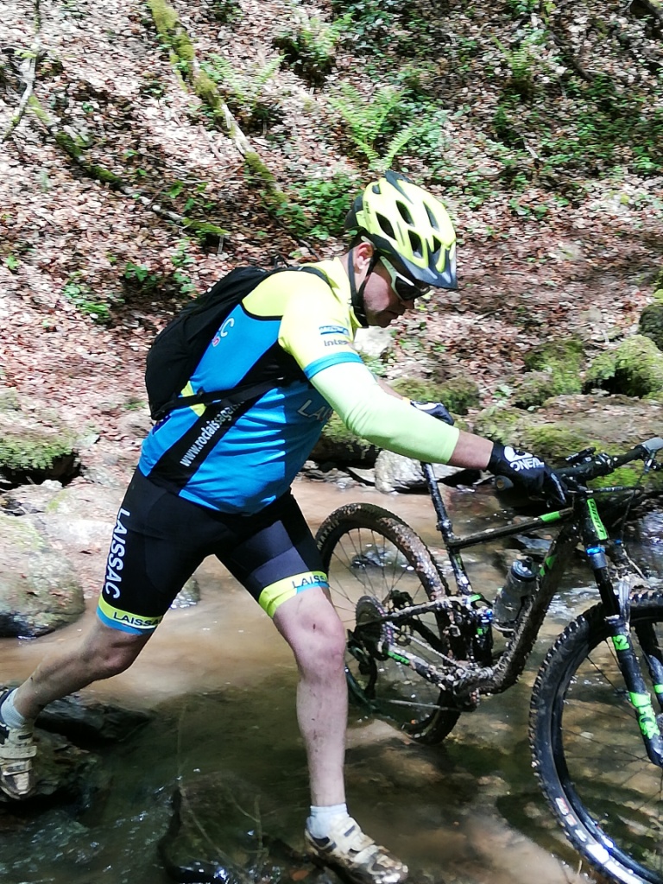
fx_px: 1328
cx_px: 332
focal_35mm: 52
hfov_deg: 28.0
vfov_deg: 36.8
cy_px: 442
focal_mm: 3.81
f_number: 2.2
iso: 50
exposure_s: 1/100
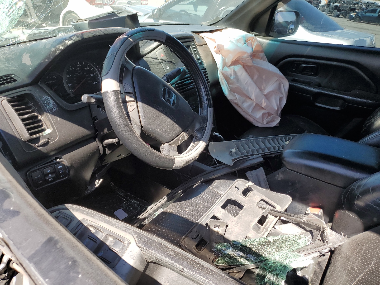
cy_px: 142
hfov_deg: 67.3
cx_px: 190
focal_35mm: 26
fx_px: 285
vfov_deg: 53.1
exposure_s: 1/667
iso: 50
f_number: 1.5
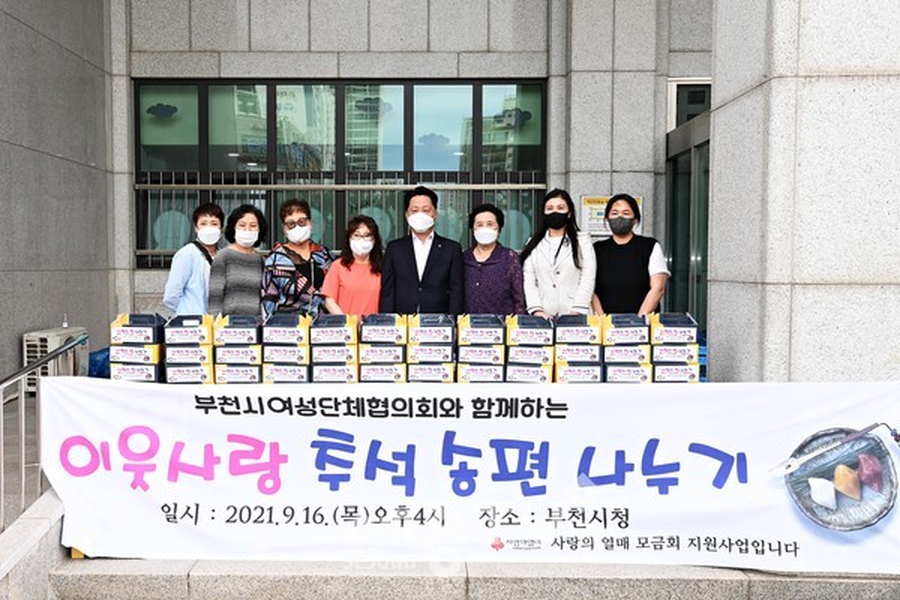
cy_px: 300
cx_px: 450
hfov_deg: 54.4
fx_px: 875
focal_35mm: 35
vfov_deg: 37.9
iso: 1000
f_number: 11
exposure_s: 1/250
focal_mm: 35
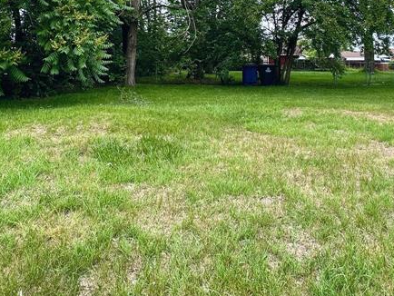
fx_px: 376
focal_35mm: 33
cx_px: 214
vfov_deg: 40.6
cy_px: 45
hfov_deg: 55.2
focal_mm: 2.22
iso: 40
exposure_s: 1/317
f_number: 2.2
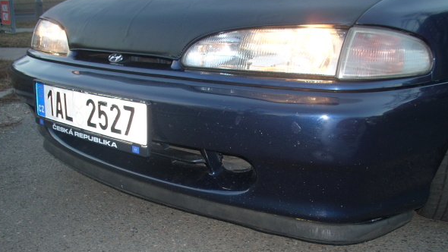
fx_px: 487
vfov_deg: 28.9
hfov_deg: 49.4
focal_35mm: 41
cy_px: 160
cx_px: 222
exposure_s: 1/30
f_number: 2.8
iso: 64
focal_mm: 6.2
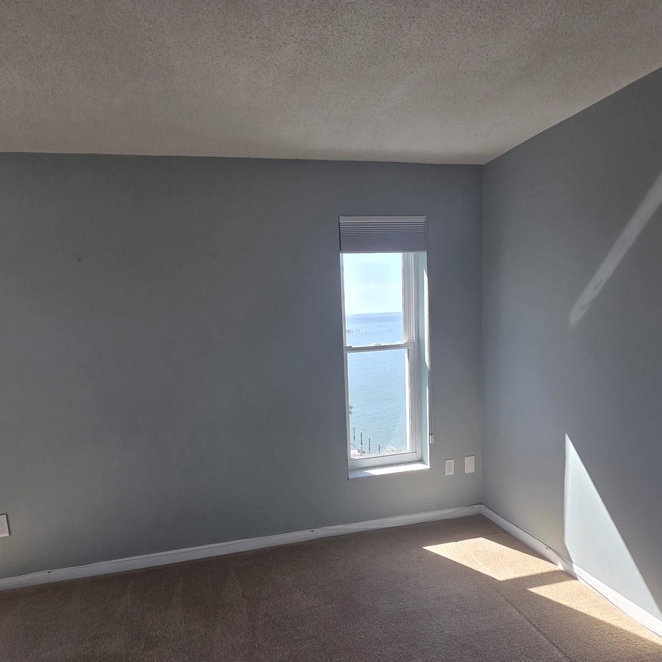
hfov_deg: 80.4
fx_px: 389
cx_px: 292
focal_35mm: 18
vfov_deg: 80.3
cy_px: 375
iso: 50
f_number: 2.2
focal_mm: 2.2
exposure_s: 1/266
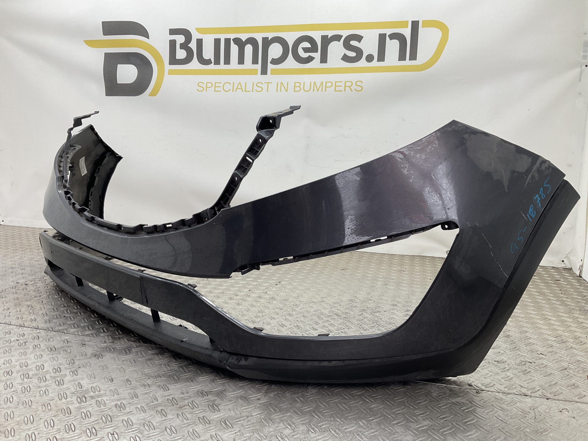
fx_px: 493
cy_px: 220
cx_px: 294
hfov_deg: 61.7
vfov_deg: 48.2
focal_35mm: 29
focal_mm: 3
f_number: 1.8
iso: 25
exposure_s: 1/100
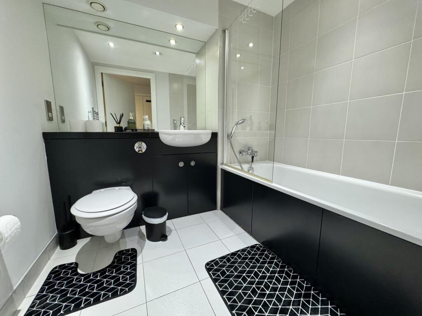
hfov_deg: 102.1
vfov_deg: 85.7
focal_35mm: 14
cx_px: 211
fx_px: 171
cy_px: 158
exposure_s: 1/50
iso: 400
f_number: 2.2
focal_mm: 2.22
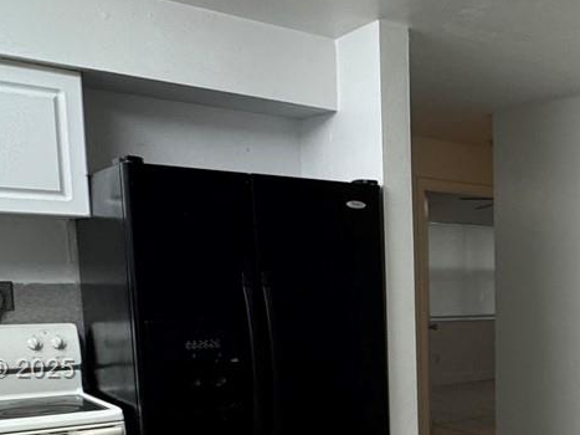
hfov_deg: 33.4
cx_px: 671
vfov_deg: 29.3
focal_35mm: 48
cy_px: 370
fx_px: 804
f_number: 2.2
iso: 200
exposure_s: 1/60
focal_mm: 2.22
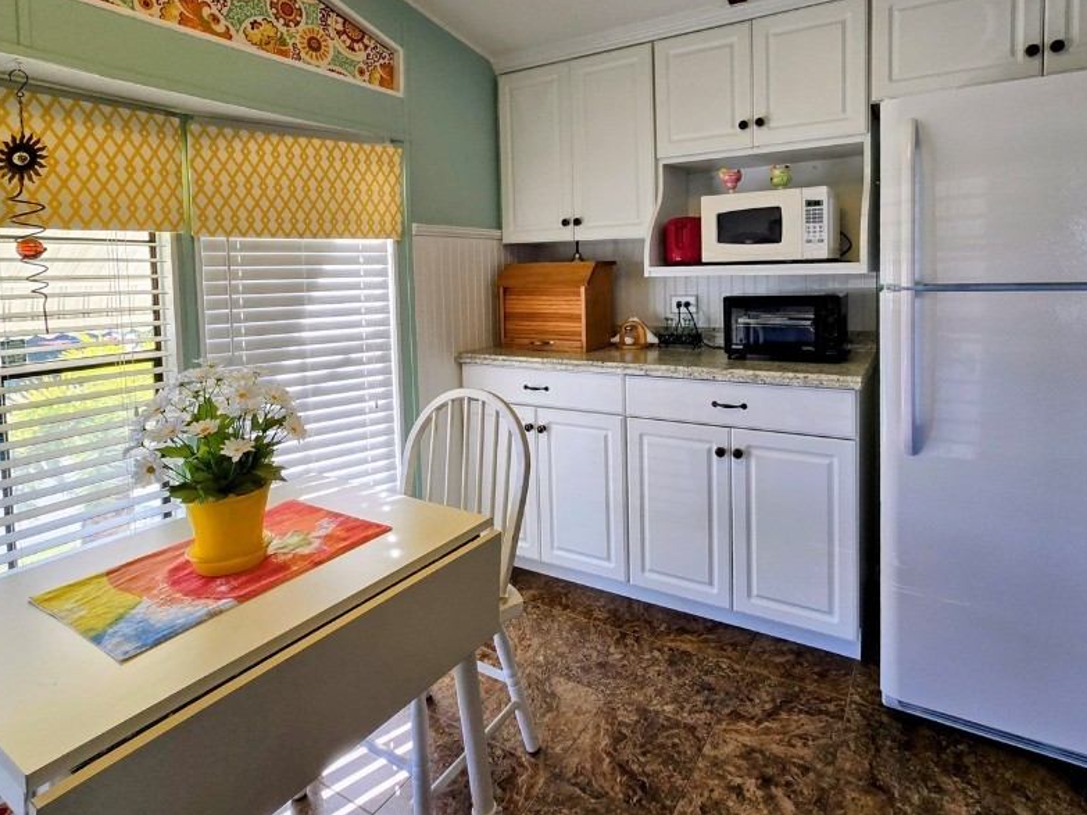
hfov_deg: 90.9
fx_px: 534
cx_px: 582
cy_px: 297
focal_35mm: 17
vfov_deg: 73.2
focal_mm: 2.2
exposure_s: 1/120
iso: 100
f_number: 2.2
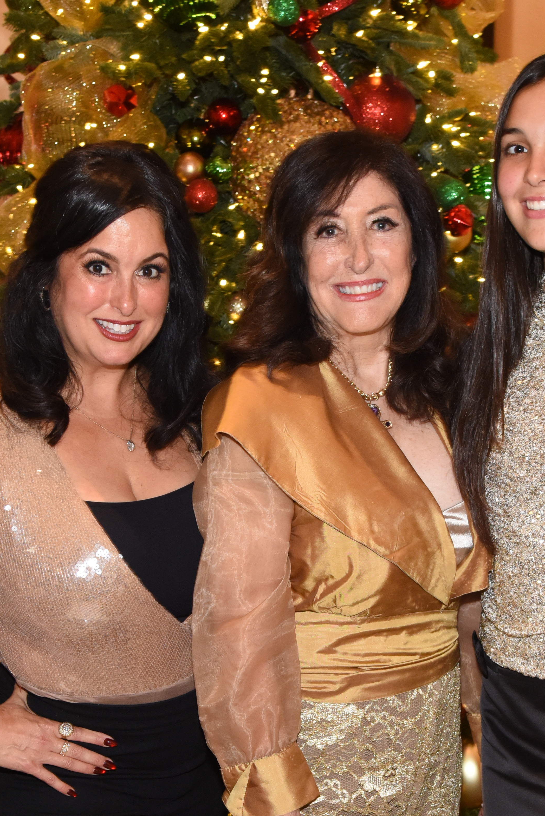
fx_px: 1701
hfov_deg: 18.2
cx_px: 333
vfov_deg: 26.3
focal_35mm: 75
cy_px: 684
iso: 2000
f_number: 5.6
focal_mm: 32
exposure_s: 1/30
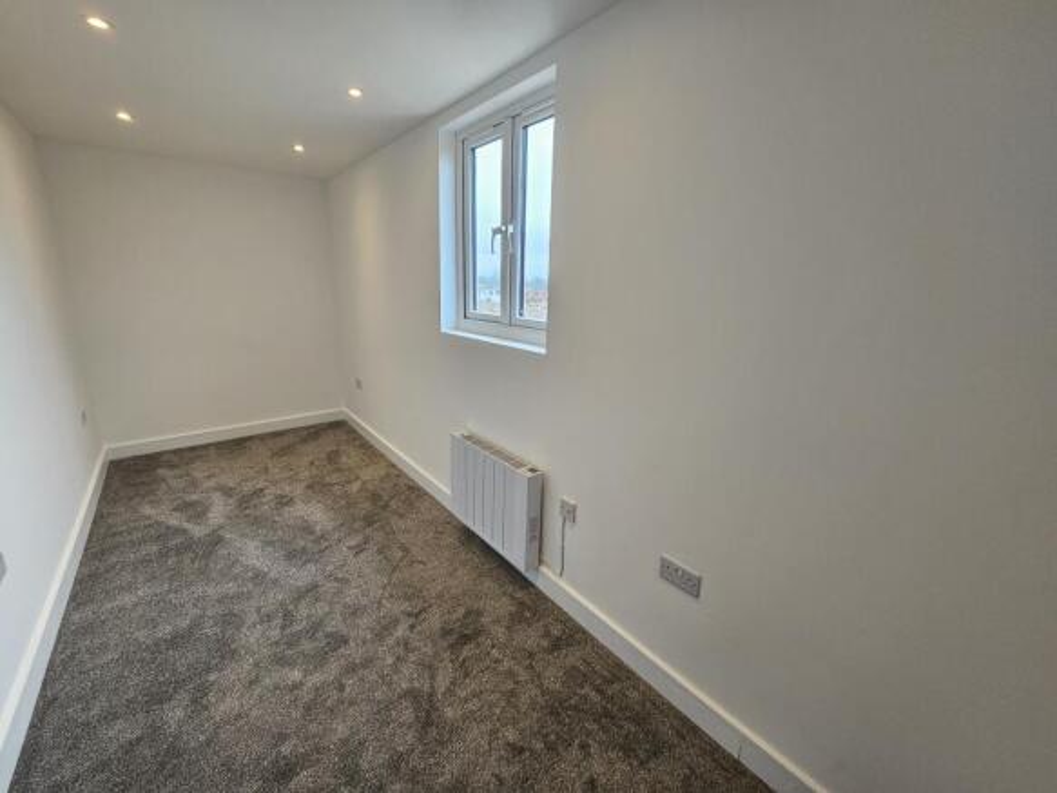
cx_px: 528
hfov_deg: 106.2
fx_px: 397
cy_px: 396
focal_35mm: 13
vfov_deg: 89.9
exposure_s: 1/50
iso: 50
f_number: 2.2
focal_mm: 2.2
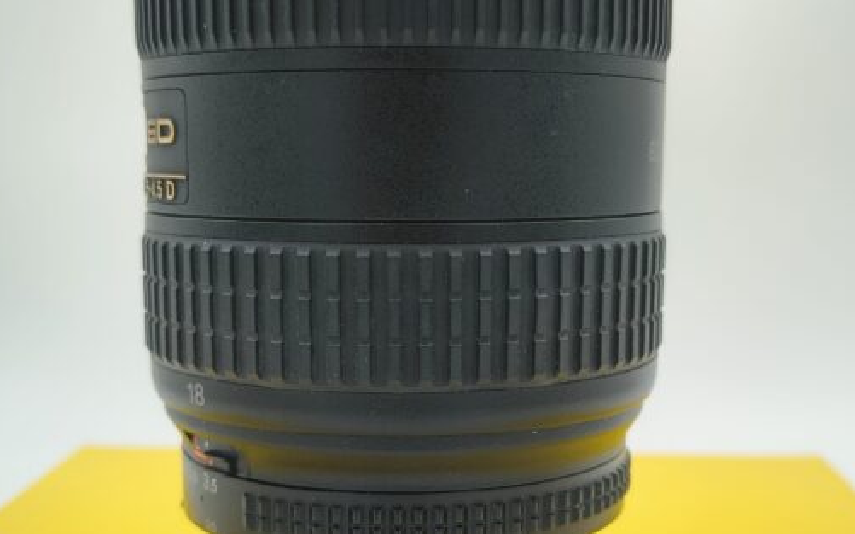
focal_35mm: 26
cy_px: 218
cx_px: 422
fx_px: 606
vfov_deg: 47.3
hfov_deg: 70.4
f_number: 1.8
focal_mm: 5.56
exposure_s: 1/328
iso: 100
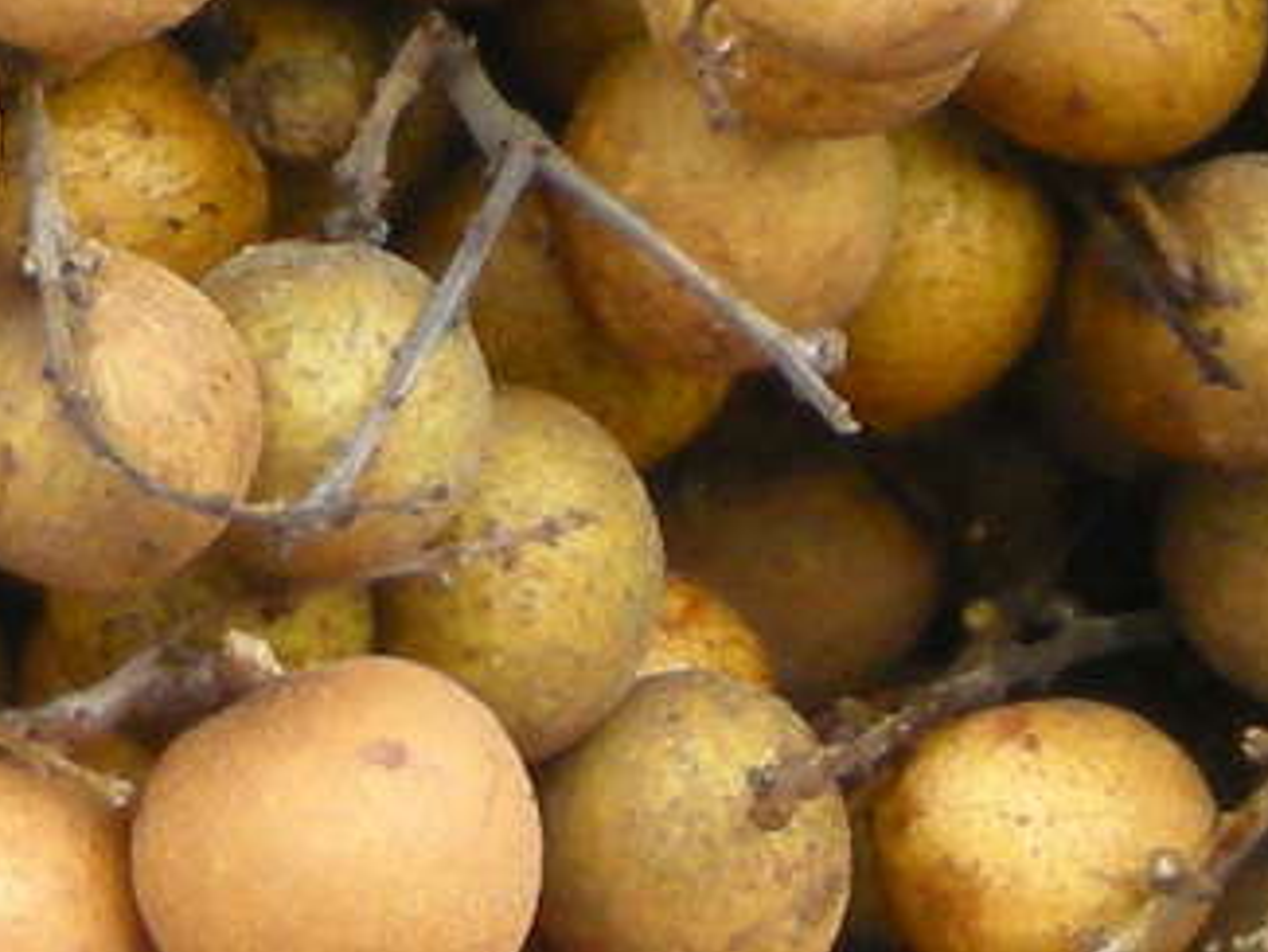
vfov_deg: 2.0
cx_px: 979
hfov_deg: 2.7
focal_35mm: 745
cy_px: -1280
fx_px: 27300
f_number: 4.7
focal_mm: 21.5
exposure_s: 1/46
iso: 102
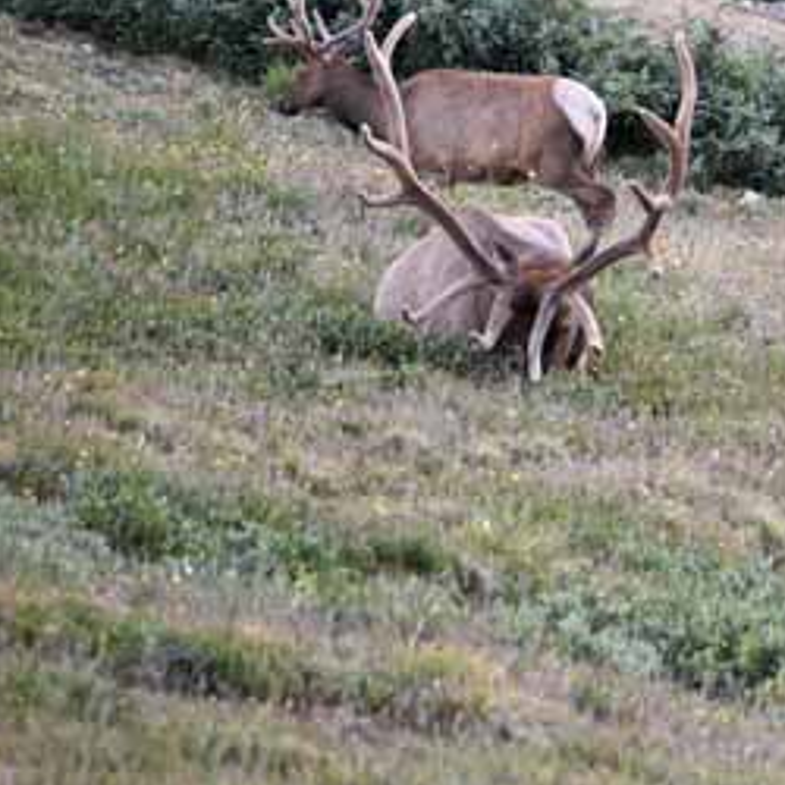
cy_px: 104
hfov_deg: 4.3
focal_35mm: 408
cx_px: 1221
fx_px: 10468
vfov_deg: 4.3
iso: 125
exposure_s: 1/160
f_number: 4
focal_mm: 150
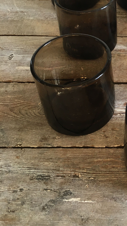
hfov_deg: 22.8
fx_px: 299
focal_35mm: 50
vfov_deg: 40.4
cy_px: 63
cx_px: 133
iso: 64
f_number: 2.2
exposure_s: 1/33
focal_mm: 4.15
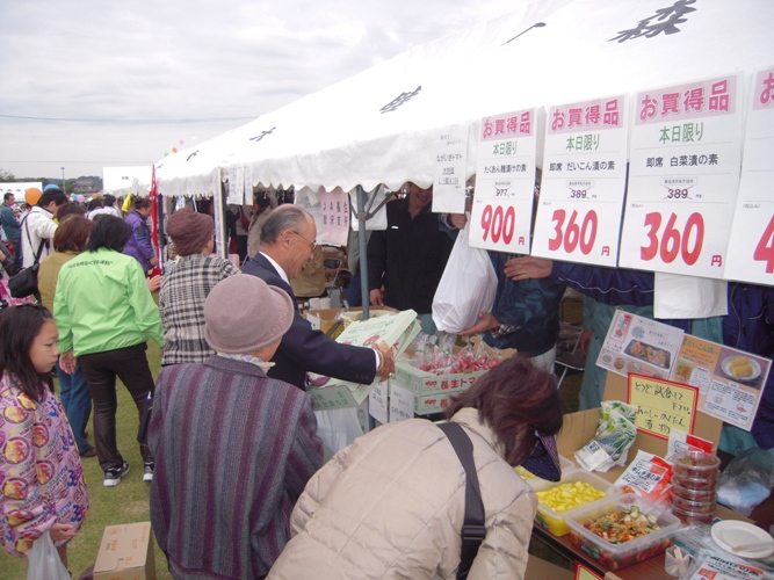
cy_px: 290
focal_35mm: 28
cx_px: 387
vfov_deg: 49.7
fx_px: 626
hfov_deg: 63.5
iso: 200
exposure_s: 1/250
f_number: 5.4
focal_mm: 5
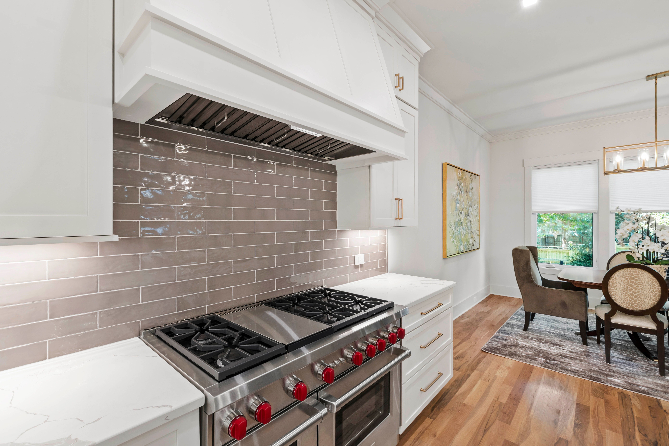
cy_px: 223
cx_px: 334
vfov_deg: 77.3
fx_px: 279
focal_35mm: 15
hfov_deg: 100.4
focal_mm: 10
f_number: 8
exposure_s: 1/2
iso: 100
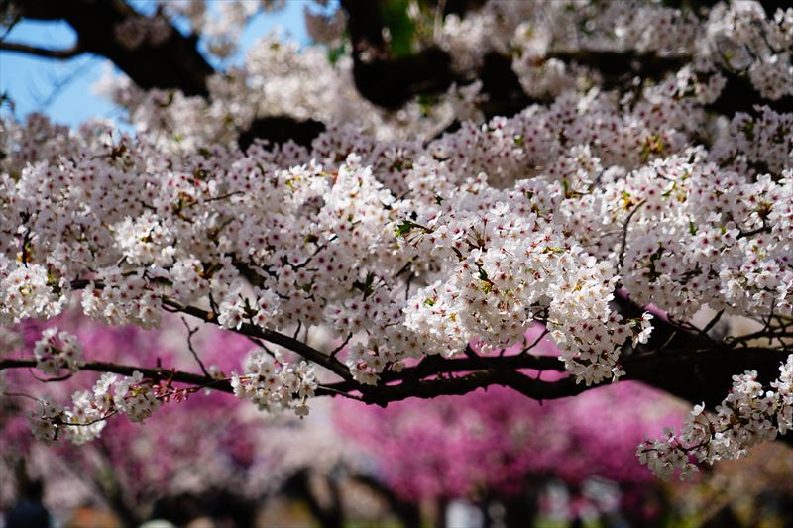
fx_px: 5285
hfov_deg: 8.6
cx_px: 396
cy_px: 264
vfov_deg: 5.7
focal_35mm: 240
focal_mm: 240
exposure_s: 1/350
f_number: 8
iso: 125
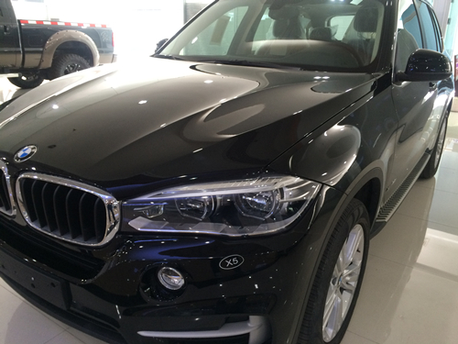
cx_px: 229
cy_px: 172
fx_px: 384
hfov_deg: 61.7
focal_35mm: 29
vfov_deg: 48.2
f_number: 2.2
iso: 125
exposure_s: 1/30
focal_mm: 4.15
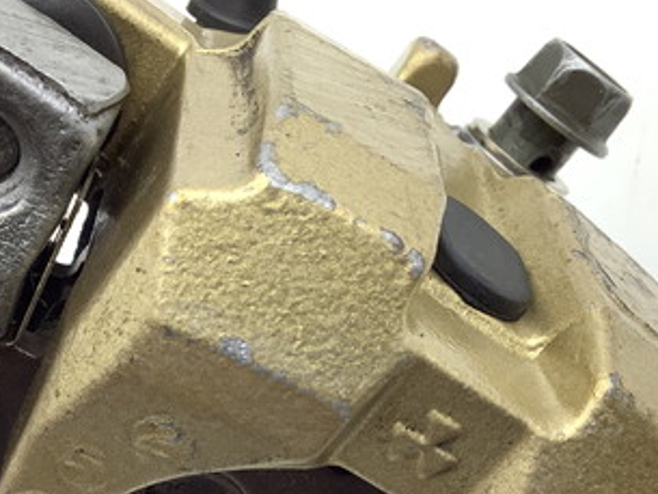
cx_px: 255
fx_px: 1160
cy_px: 354
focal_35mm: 61
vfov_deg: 23.9
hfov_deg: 31.6
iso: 25
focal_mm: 3.3
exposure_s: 1/150
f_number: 2.4
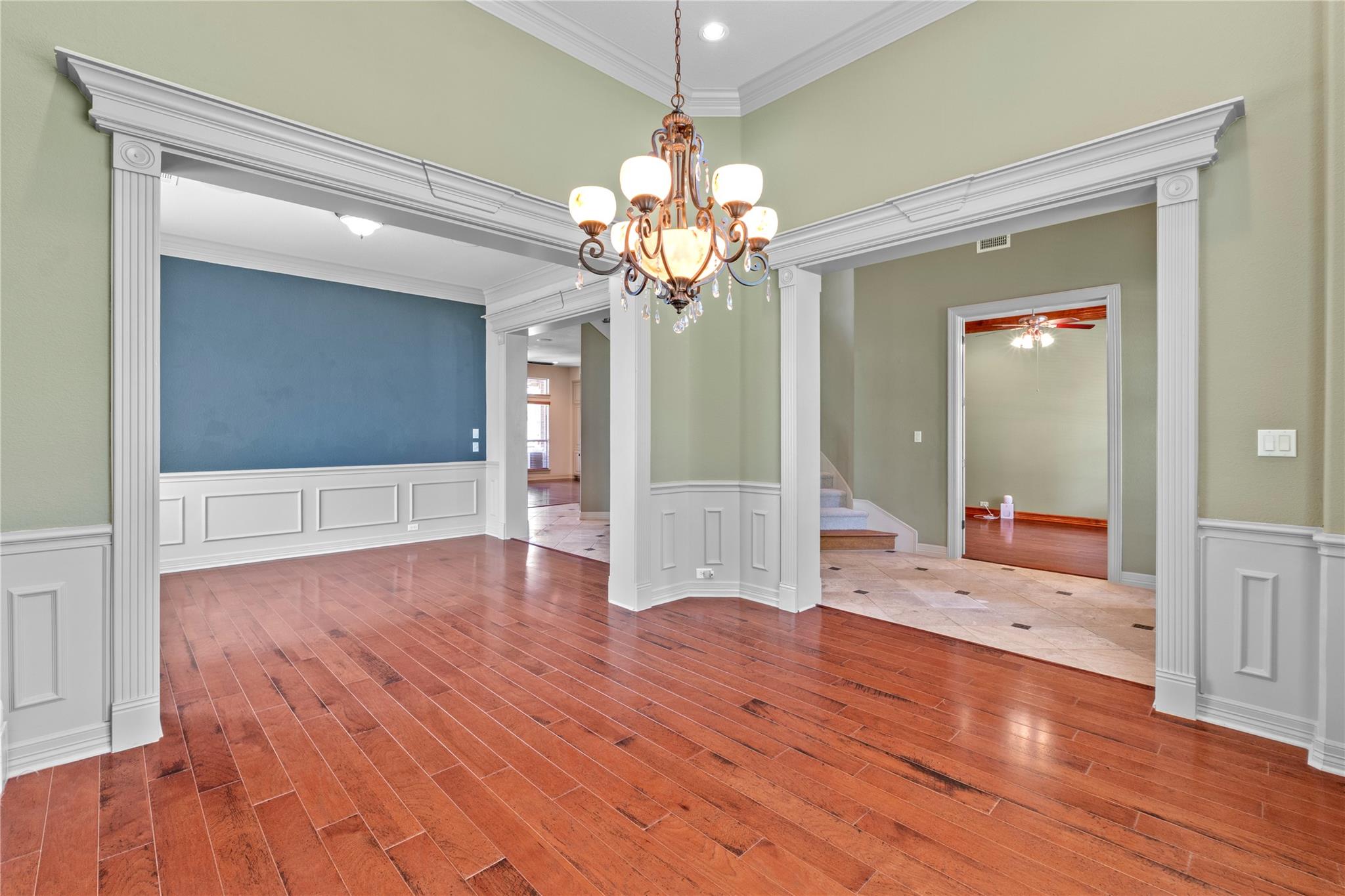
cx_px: 672
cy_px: 448
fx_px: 560
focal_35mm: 15
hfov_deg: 100.4
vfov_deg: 77.3
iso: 250
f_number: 11
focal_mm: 10
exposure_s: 4
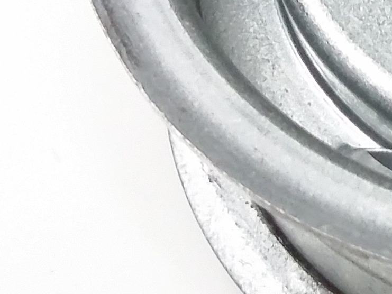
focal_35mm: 141
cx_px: 626
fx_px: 1597
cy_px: 2
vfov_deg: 10.4
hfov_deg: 13.1
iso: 200
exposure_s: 1/15
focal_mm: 3.4
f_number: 2.4
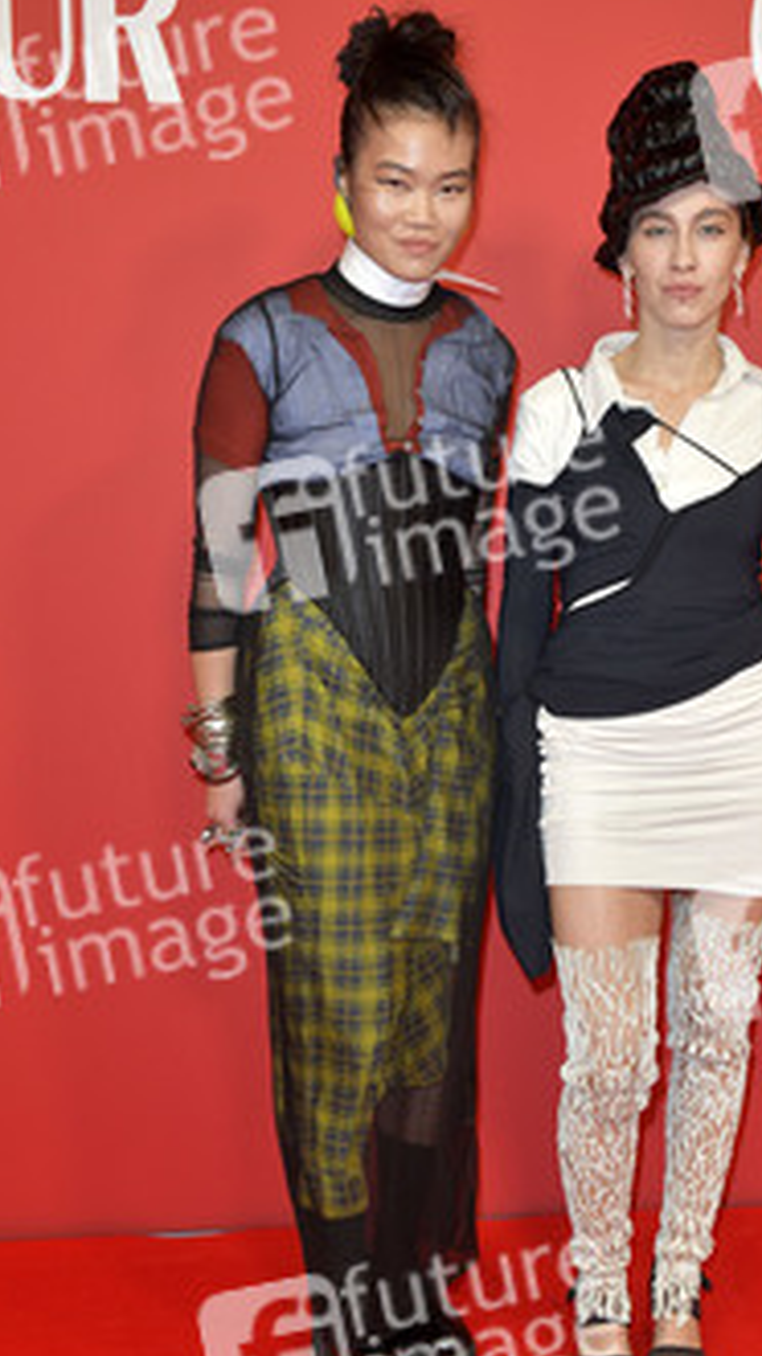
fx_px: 1546
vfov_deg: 47.3
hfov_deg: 27.5
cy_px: 721
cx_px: 528
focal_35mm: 43
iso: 1250
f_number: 6.3
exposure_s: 1/250
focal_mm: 34
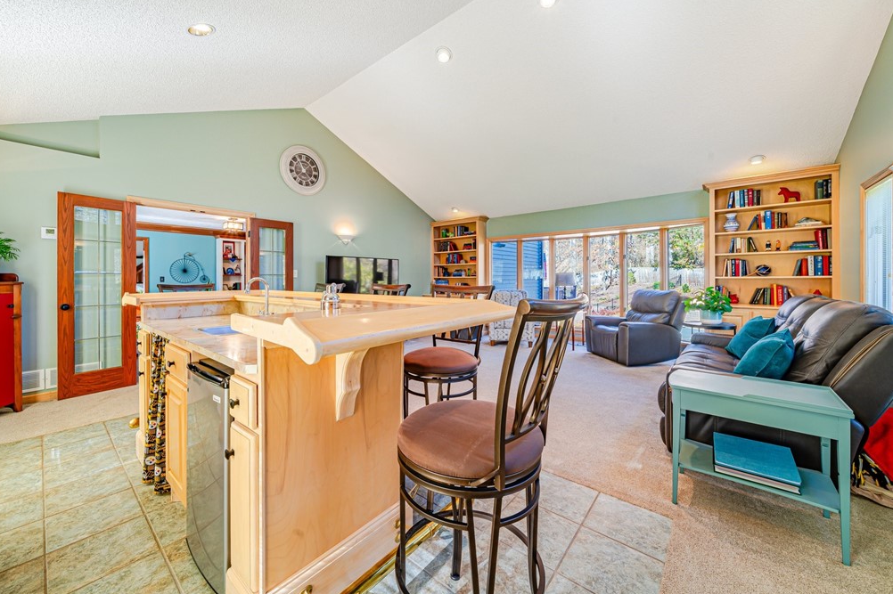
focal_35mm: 13
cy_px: 276
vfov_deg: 85.2
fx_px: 322
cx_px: 419
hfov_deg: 108.2
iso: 50
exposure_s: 1/13
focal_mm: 12
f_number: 11
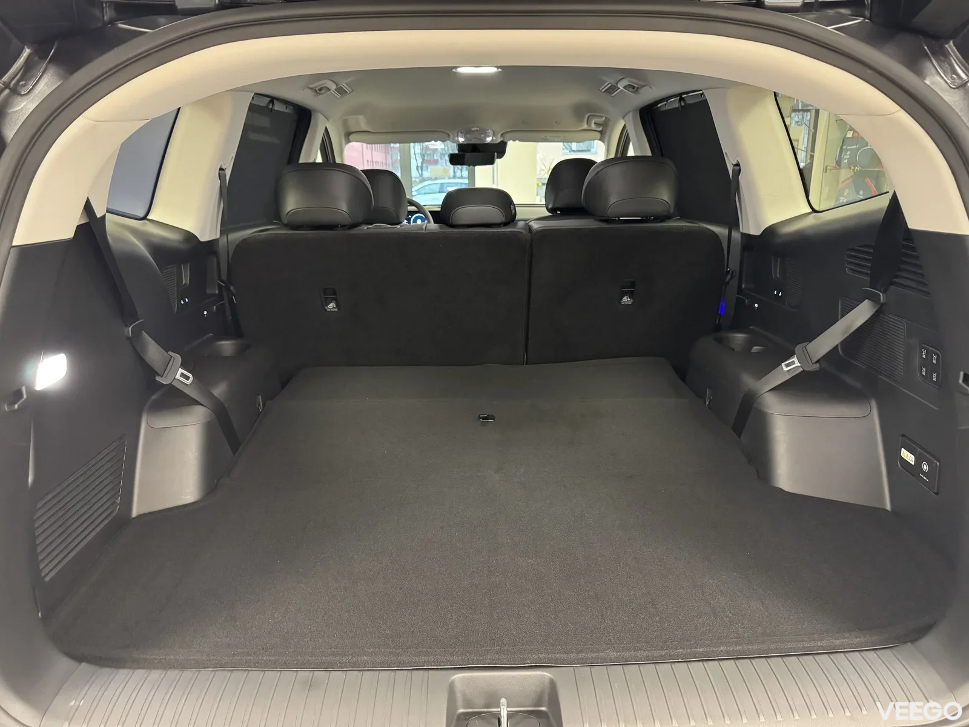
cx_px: 484
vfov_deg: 56.8
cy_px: 364
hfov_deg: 71.6
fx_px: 672
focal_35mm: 24
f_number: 1.78
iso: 1000
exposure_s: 1/40
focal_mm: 6.76
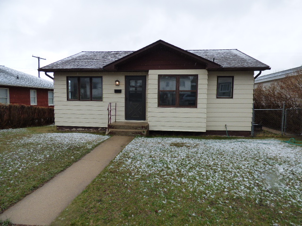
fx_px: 174
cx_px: 151
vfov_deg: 66.0
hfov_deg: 81.7
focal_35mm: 20
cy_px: 113
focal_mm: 3.58
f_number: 2.8
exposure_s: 1/800
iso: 160
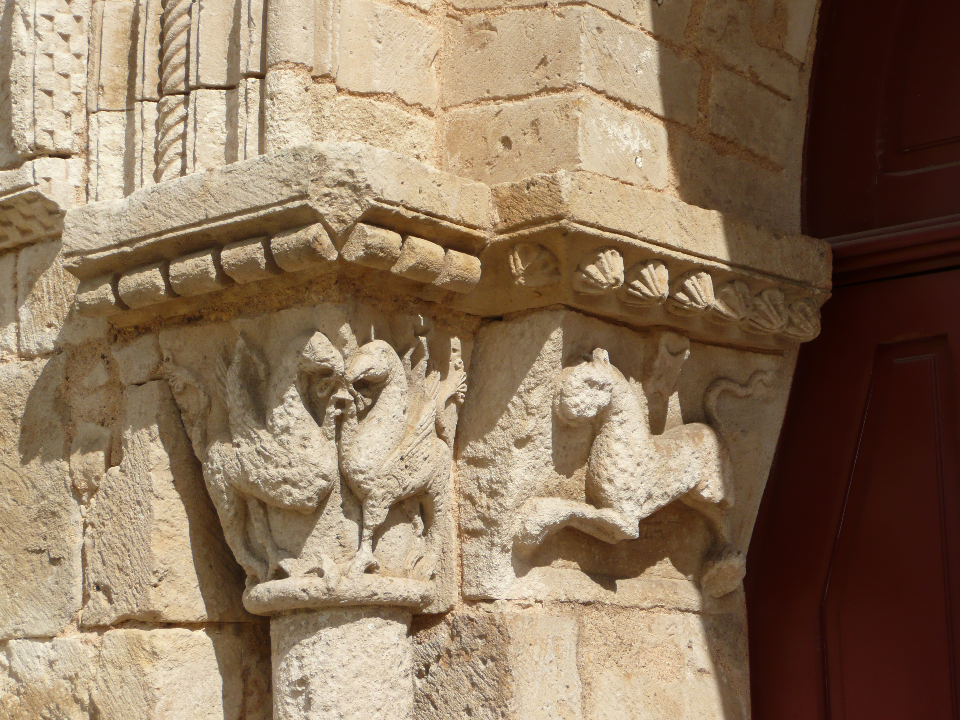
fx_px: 1997
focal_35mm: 72
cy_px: 360
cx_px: 480
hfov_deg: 27.0
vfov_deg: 20.4
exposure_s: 1/800
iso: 100
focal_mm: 11.8
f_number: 4.6
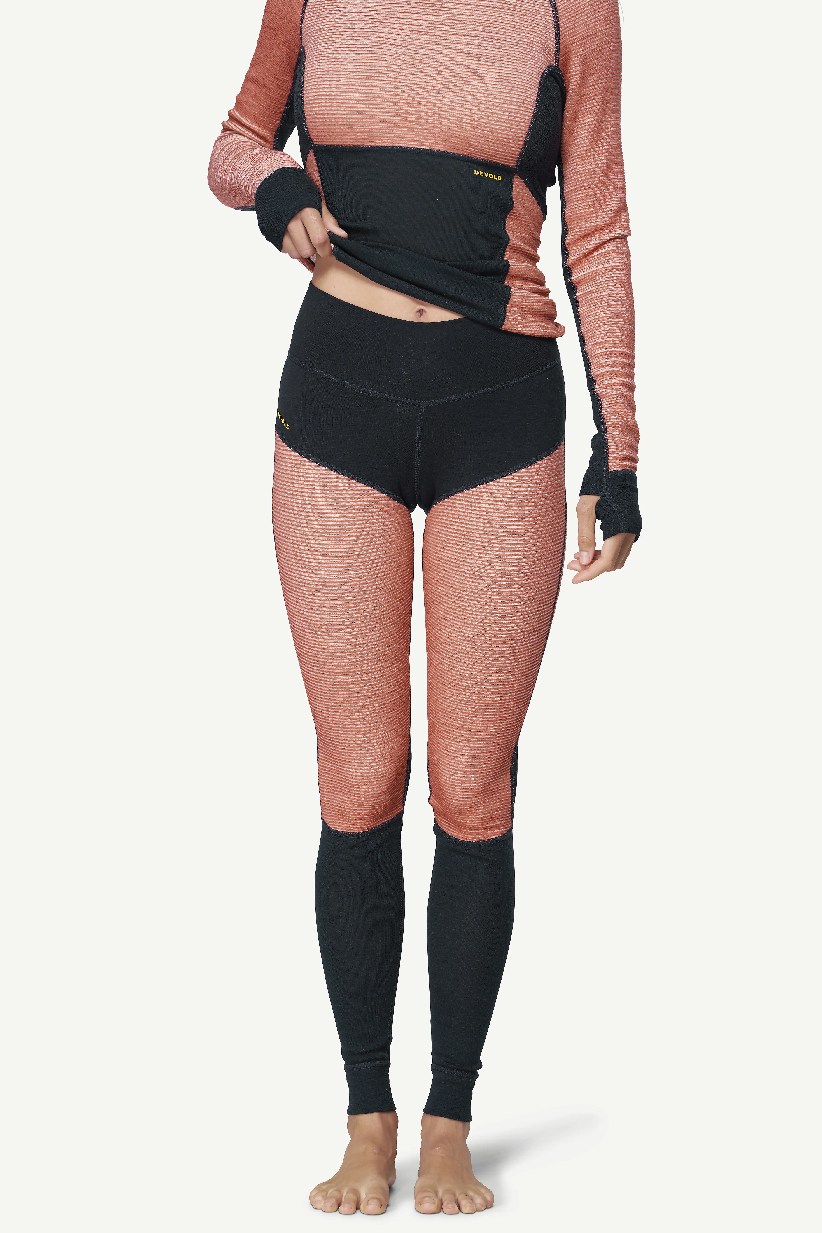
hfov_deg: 11.9
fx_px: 3938
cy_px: 648
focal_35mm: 115
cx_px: 392
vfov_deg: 17.8
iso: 100
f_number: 5.6
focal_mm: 109
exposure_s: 1/50
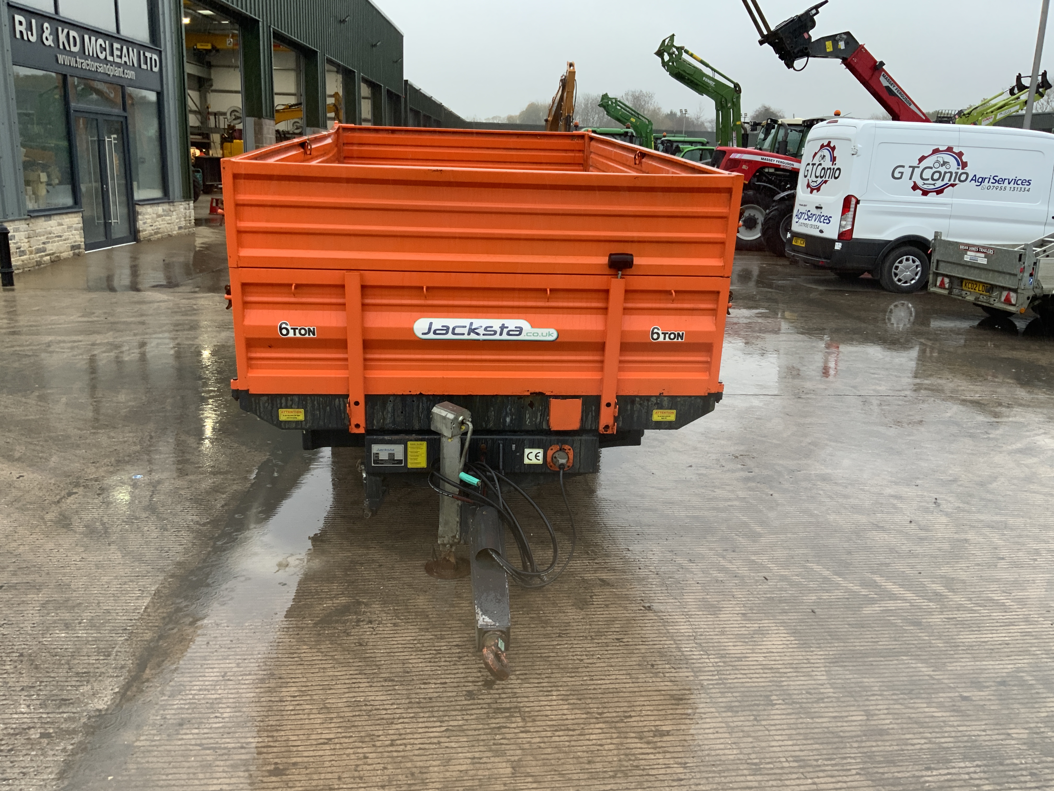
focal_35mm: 29
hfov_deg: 61.7
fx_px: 883
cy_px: 396
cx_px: 527
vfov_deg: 48.2
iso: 64
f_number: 1.8
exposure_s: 1/88
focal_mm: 3
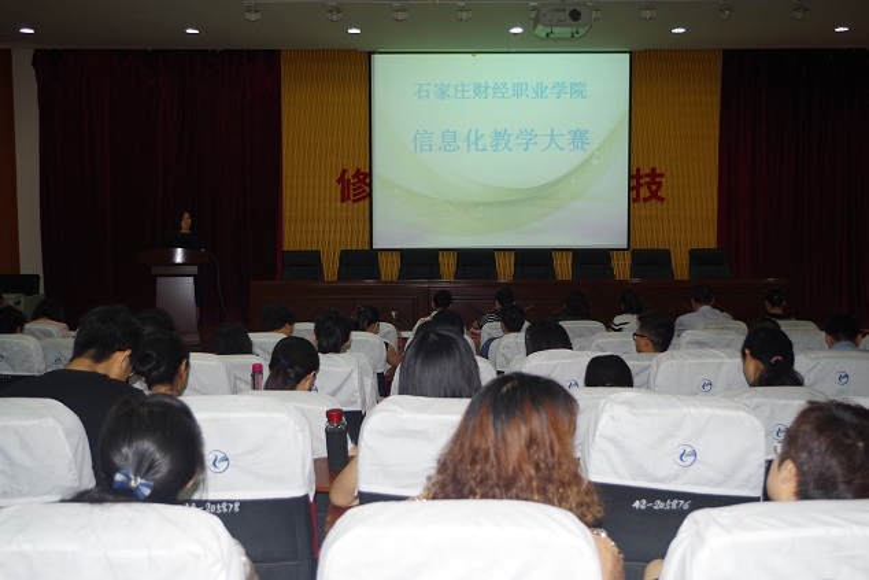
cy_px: 290
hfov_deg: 53.1
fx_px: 869
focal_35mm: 36
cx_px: 434
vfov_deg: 36.9
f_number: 4
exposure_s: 1/20
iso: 400
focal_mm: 24.38
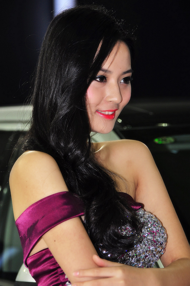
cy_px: 143
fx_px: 1487
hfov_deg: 7.3
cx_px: 95
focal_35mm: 188
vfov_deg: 11.0
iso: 400
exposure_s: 1/60
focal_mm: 125
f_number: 4.8
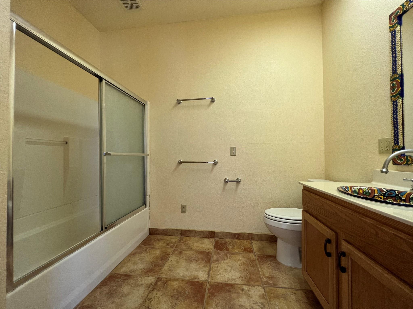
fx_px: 155
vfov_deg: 89.9
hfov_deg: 106.2
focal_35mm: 13
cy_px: 154
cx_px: 206
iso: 200
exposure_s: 1/120
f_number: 1.8
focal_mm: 1.57
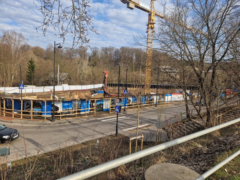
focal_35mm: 23
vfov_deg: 58.9
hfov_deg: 73.9
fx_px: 159
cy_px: 90
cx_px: 120
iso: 50
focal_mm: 5.4
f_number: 1.8
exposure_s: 1/944
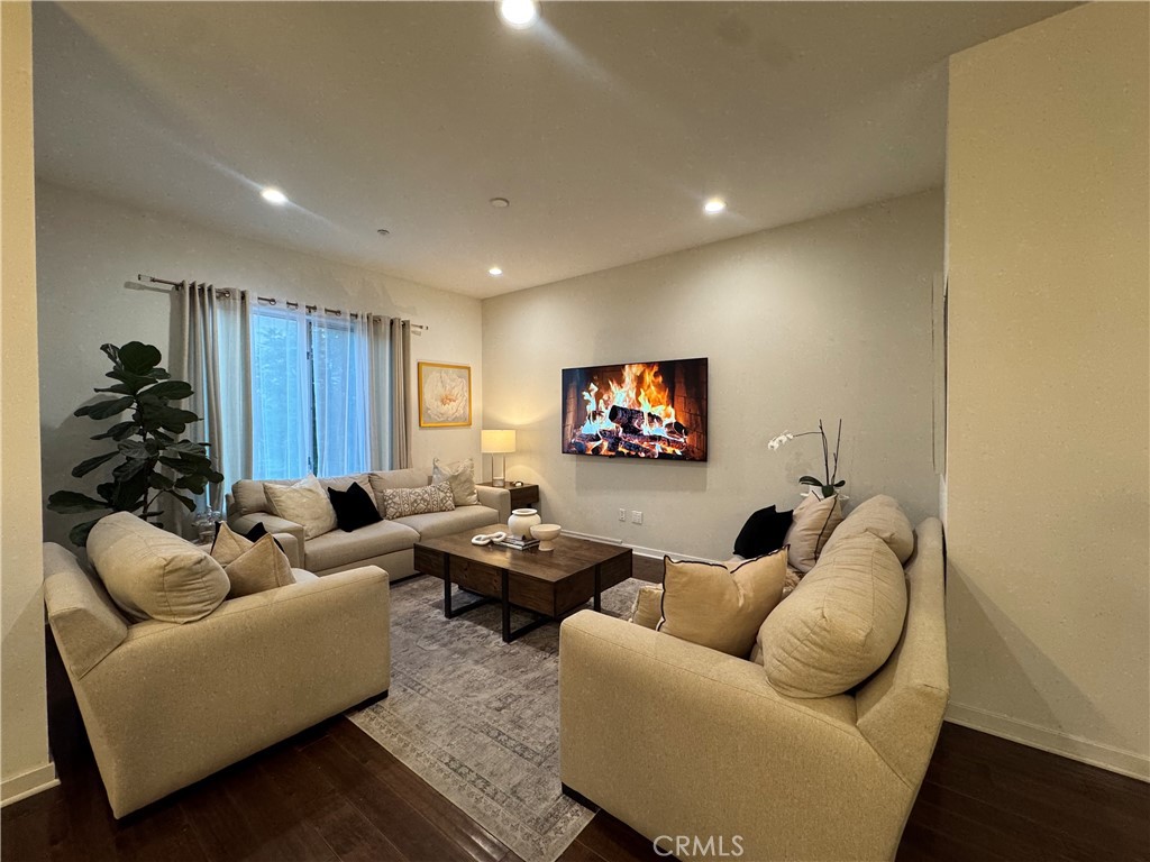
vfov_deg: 85.7
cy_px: 431
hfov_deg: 102.1
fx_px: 465
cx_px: 575
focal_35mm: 14
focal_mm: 2.22
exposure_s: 1/60
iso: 200
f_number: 2.2
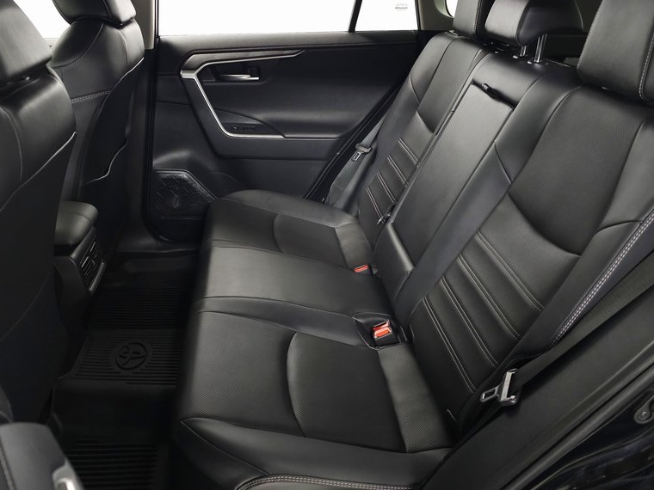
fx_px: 586
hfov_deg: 58.2
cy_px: 263
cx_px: 296
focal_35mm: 31
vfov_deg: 45.4
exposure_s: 1/60
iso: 250
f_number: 1.7
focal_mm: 6.3
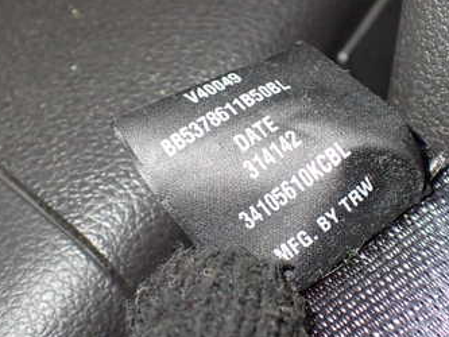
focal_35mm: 54
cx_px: 276
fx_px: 701
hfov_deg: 35.4
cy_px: 128
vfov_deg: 27.0
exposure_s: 1/50
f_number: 2.3
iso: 800
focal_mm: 5.4
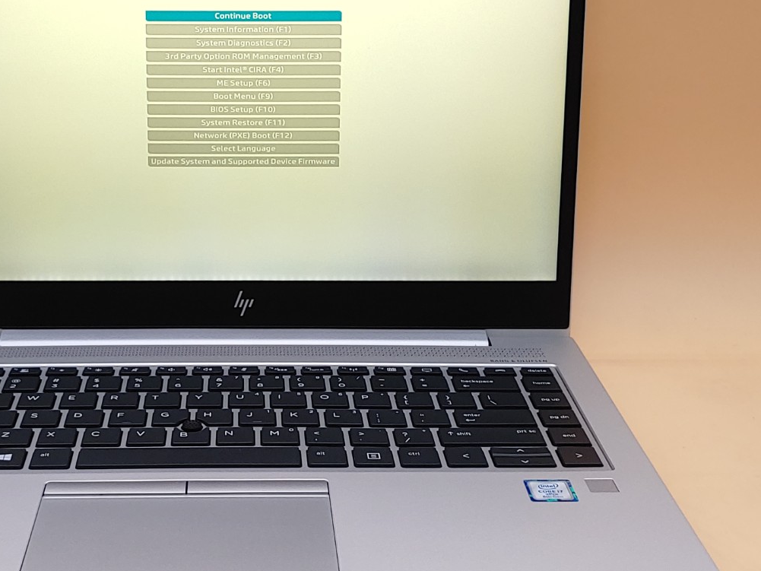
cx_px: 239
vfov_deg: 24.8
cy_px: 251
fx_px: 1297
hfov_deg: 32.4
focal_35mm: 59
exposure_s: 1/123
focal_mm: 4.36
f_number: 1.8
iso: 50
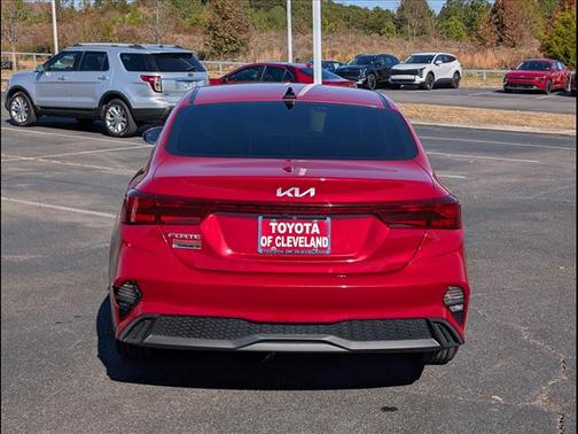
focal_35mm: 49
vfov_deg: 29.7
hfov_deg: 38.9
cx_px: 289
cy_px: 217
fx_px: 818
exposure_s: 1/2500
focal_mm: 6.9
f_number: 1.68
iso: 21
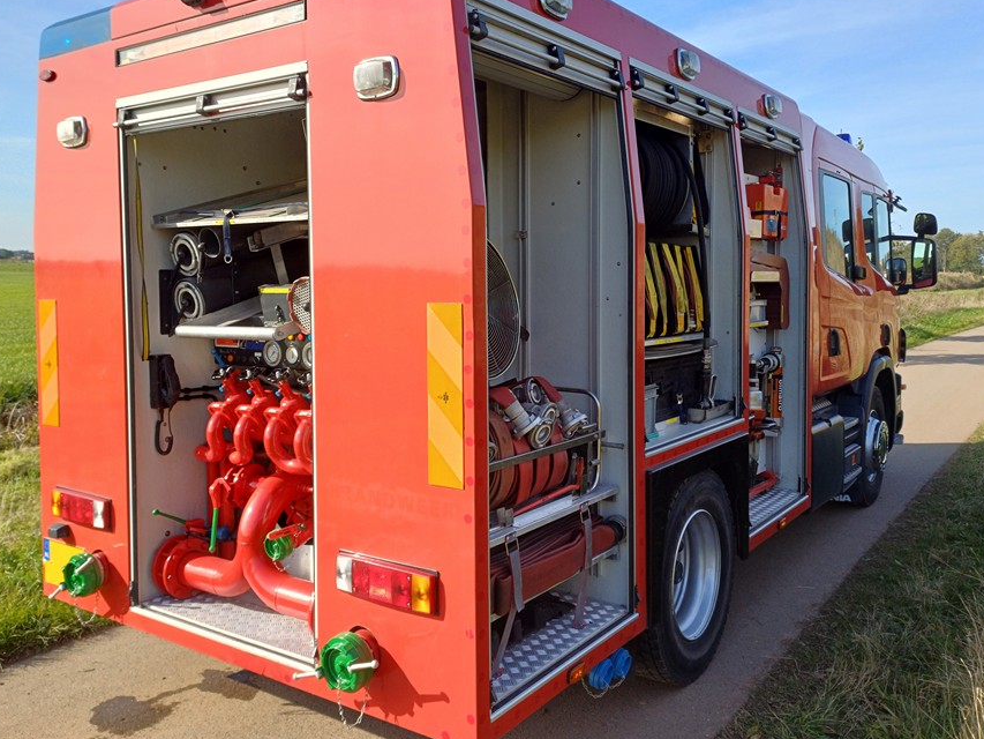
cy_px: 335
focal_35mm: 30
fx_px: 853
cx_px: 463
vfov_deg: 46.7
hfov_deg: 59.9
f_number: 1.8
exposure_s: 1/776
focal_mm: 4.65
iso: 50
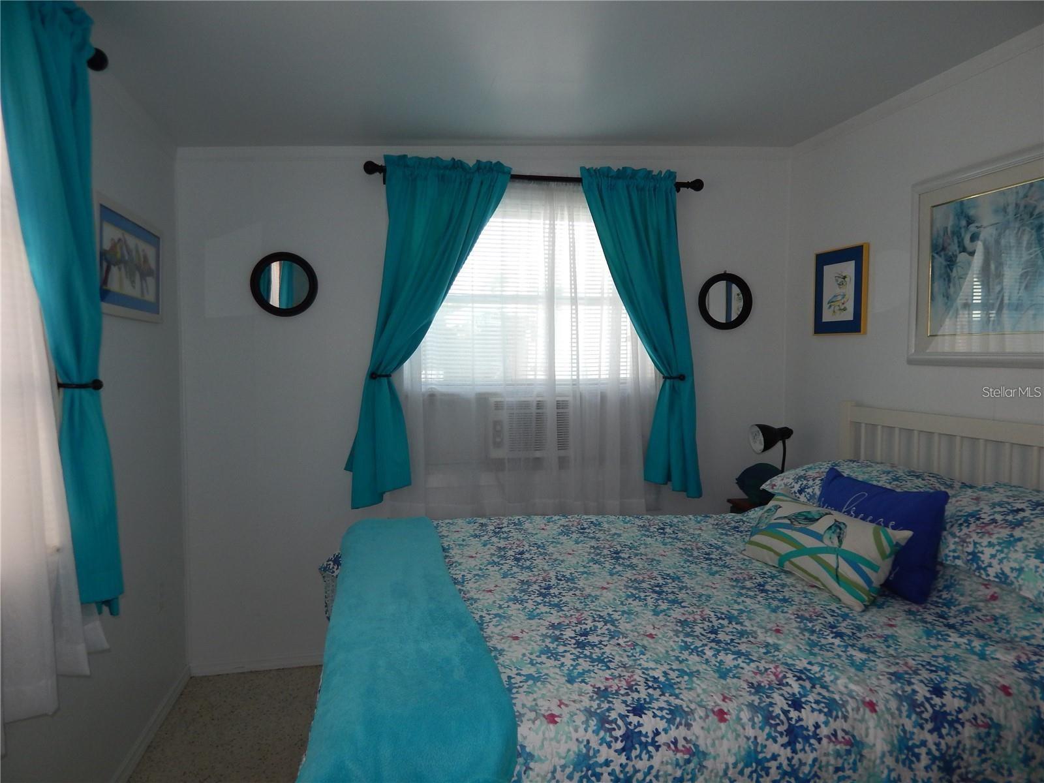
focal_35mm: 23
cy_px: 392
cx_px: 522
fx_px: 694
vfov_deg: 58.9
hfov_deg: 73.9
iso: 125
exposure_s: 1/80
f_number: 3
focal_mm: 4
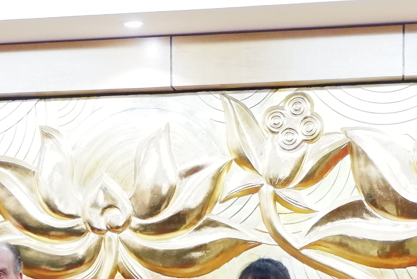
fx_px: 1217
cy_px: 390
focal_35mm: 105
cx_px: 108
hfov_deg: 19.3
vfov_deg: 12.5
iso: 3200
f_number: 4
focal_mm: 22.2
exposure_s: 1/34
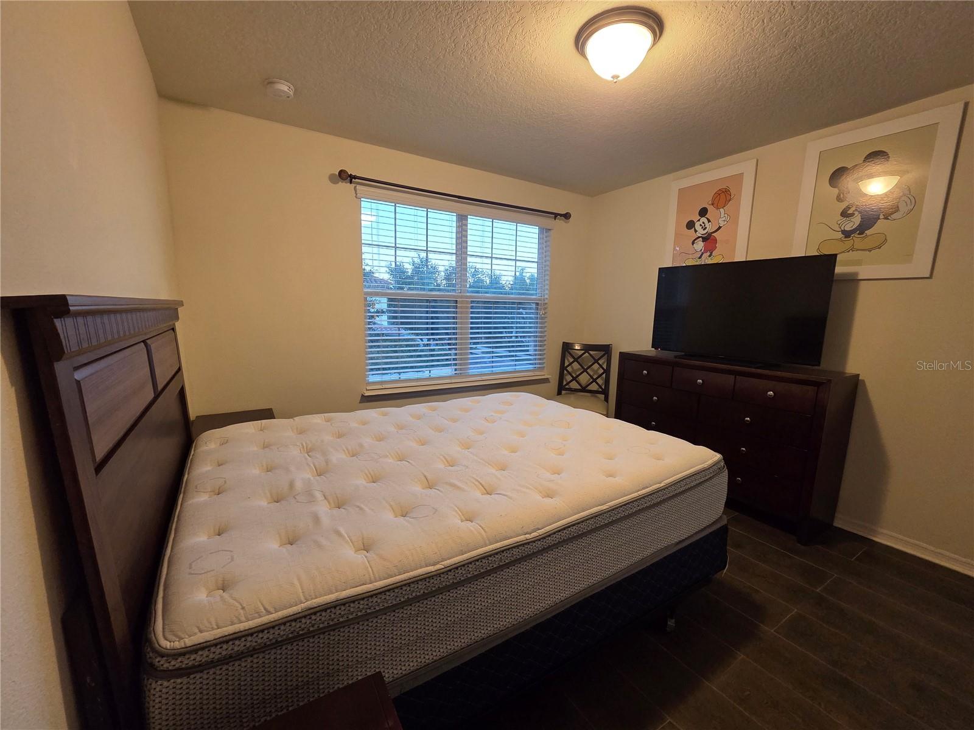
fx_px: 366
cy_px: 365
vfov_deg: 89.9
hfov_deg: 106.2
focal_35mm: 13
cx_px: 487
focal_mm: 2.2
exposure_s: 1/60
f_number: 2.2
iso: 400
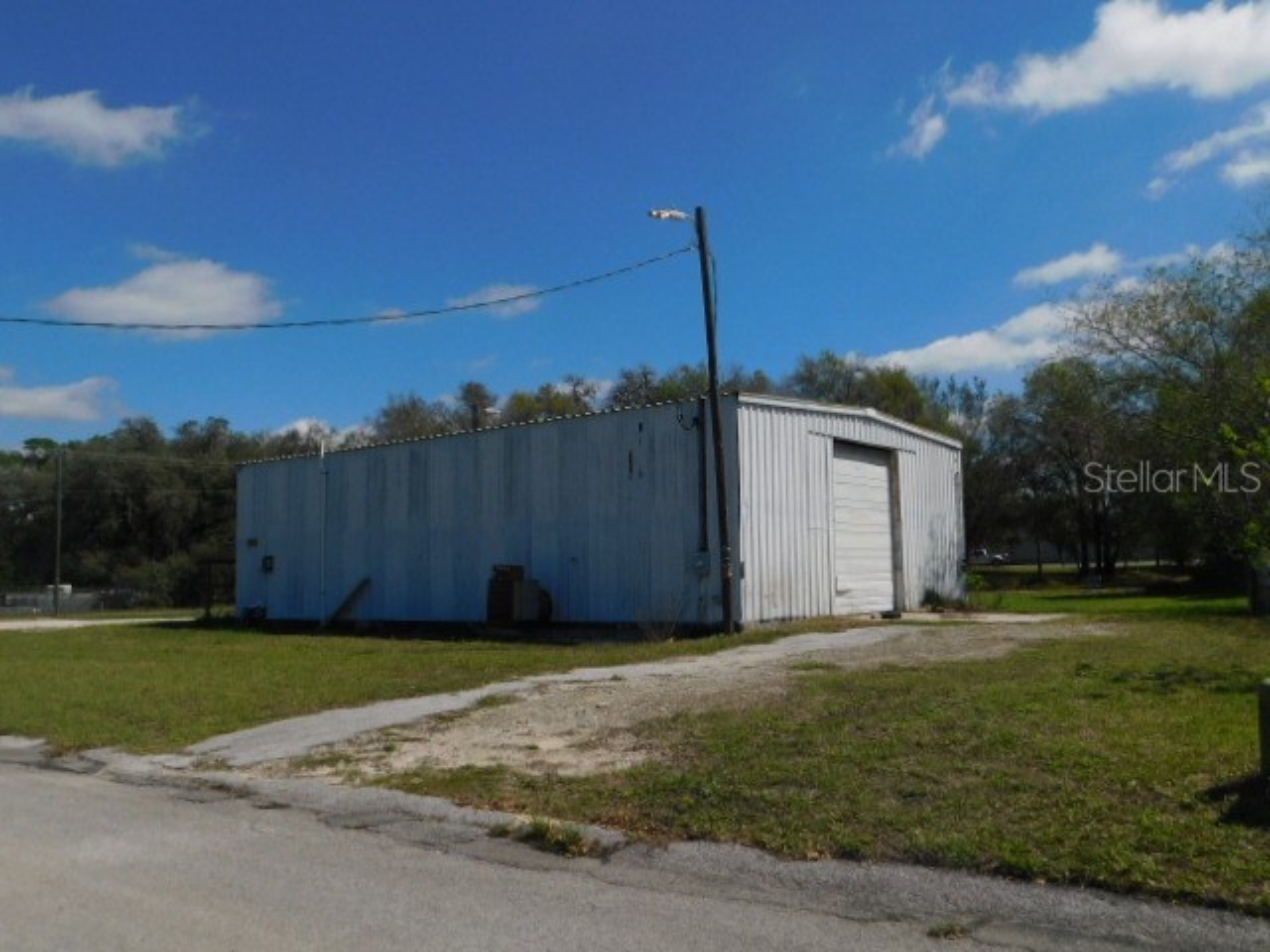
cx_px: 635
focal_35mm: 30
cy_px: 476
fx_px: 1101
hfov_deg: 60.0
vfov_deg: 46.8
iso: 125
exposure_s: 1/1000
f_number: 6.4
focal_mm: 5.3
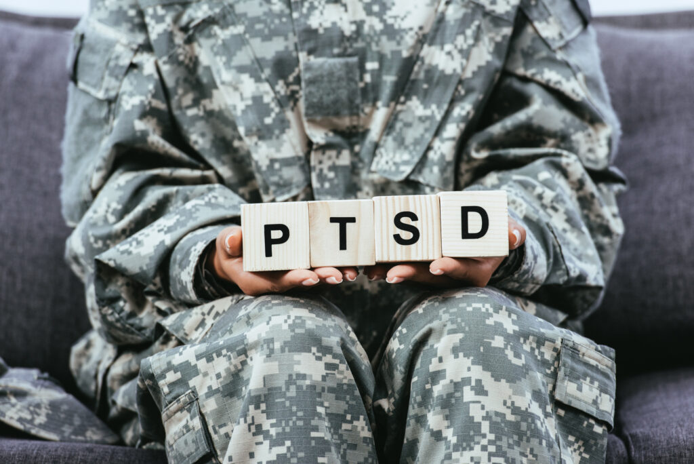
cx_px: 347
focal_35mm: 200
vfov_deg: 6.9
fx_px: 3858
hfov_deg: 10.3
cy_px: 232
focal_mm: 200
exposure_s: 1/200
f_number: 5.6
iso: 250
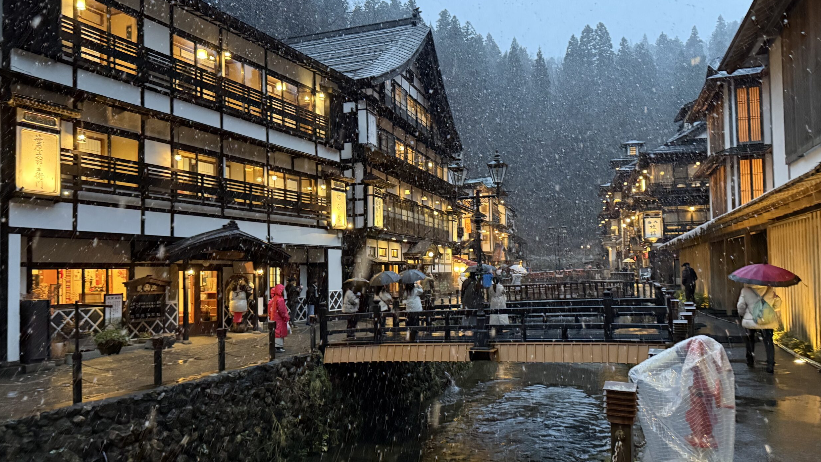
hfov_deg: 69.8
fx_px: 588
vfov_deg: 42.8
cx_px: 420
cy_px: 255
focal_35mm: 27
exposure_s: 1/33
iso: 1000
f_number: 1.78
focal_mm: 6.76
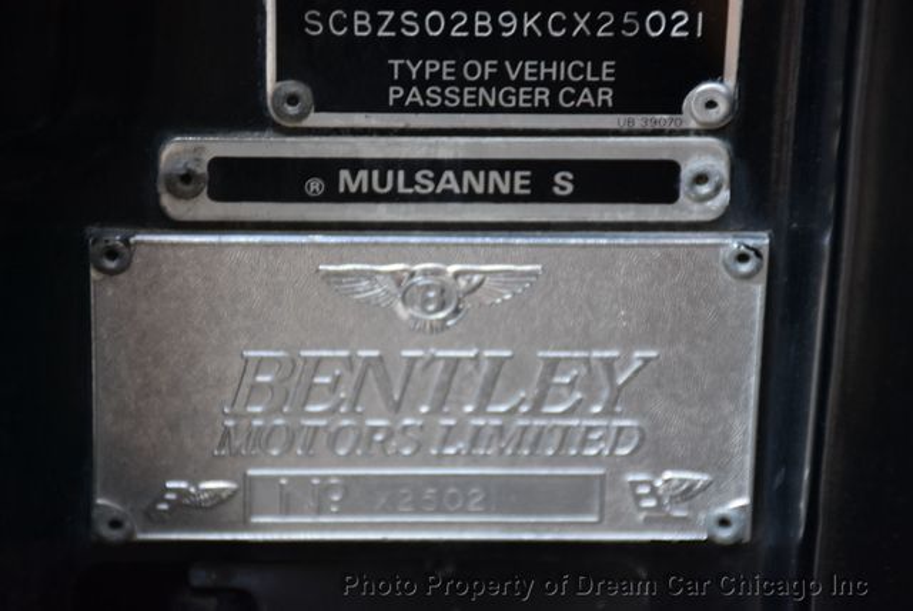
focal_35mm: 168
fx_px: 4264
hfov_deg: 12.2
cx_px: 456
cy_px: 306
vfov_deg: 8.2
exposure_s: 1/60
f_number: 5.6
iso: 1000
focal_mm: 112
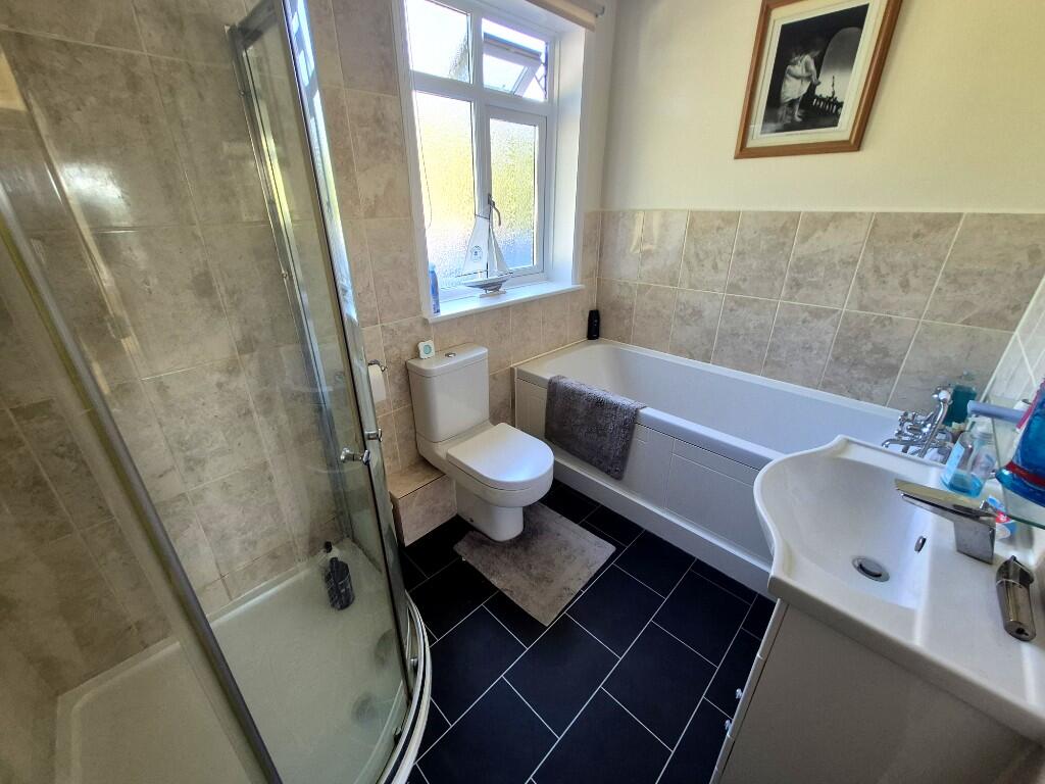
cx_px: 522
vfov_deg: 89.9
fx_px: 392
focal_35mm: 13
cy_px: 392
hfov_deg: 106.2
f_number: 2.2
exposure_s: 1/50
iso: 125
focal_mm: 1.74
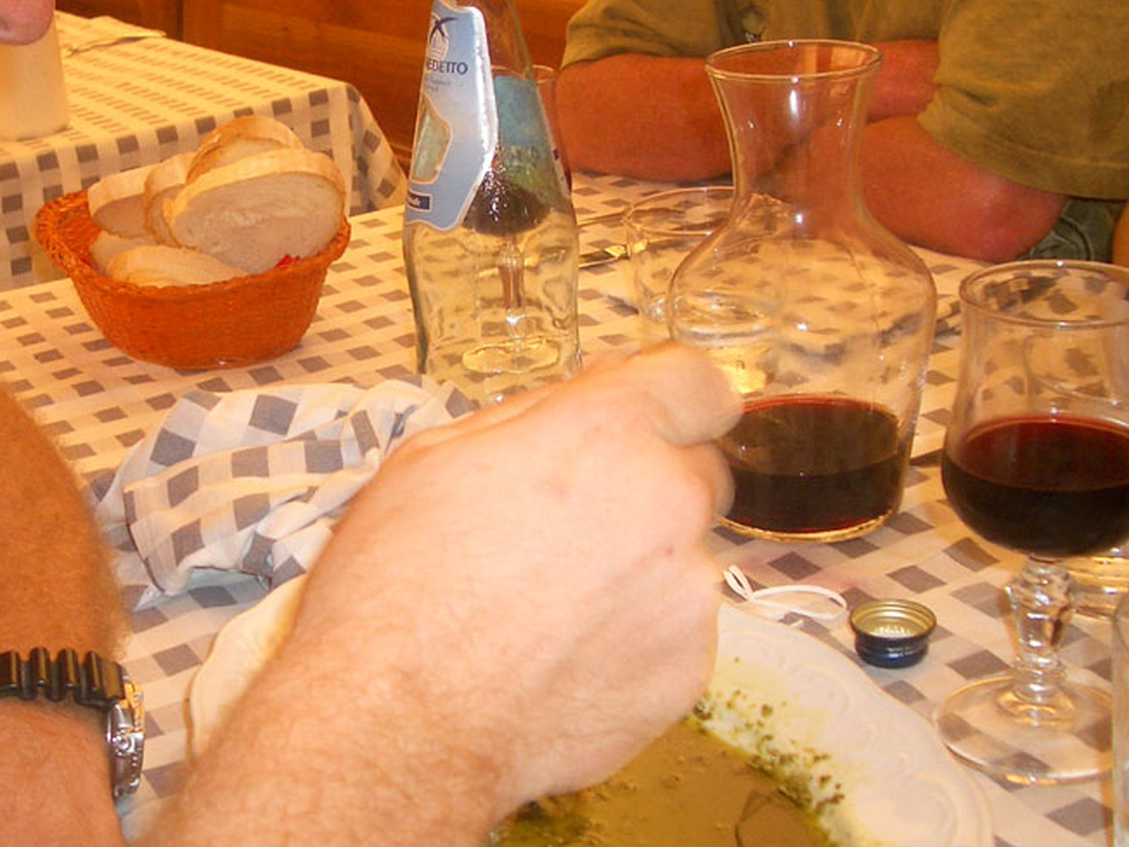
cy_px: 350
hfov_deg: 34.1
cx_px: 260
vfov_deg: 26.5
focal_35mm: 55
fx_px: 1794
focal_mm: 5.8
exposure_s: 1/30
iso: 100
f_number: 2.6
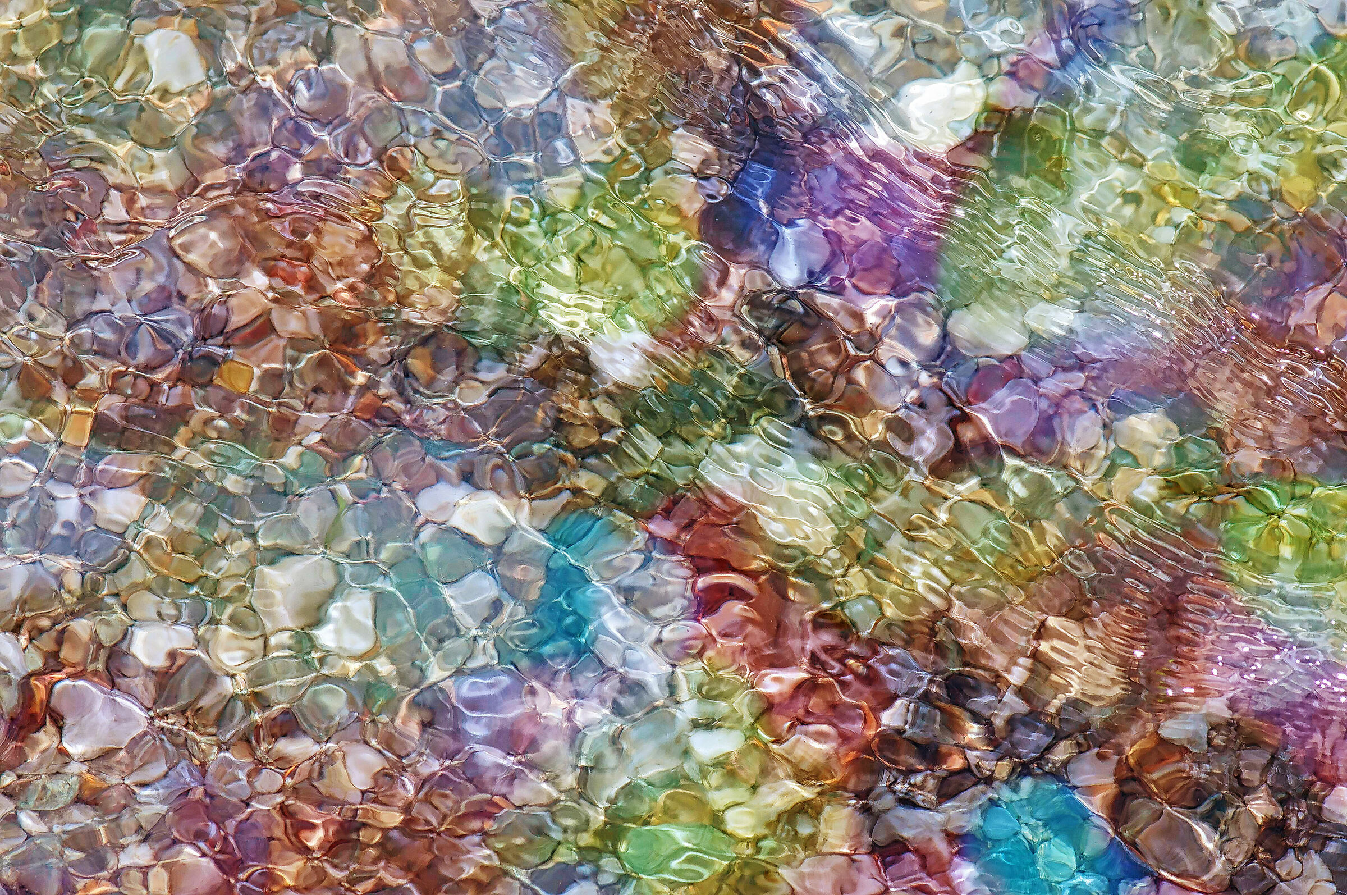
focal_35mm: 158
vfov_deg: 8.7
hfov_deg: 13.1
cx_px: 674
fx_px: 5886
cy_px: 448
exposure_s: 1/160
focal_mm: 105
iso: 320
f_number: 7.1
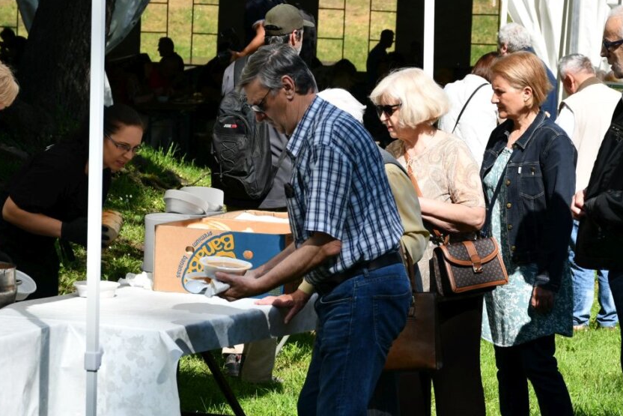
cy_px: 251
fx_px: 2752
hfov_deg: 12.9
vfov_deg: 8.6
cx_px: 392
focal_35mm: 159
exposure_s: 1/250
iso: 110
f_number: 8
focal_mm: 70
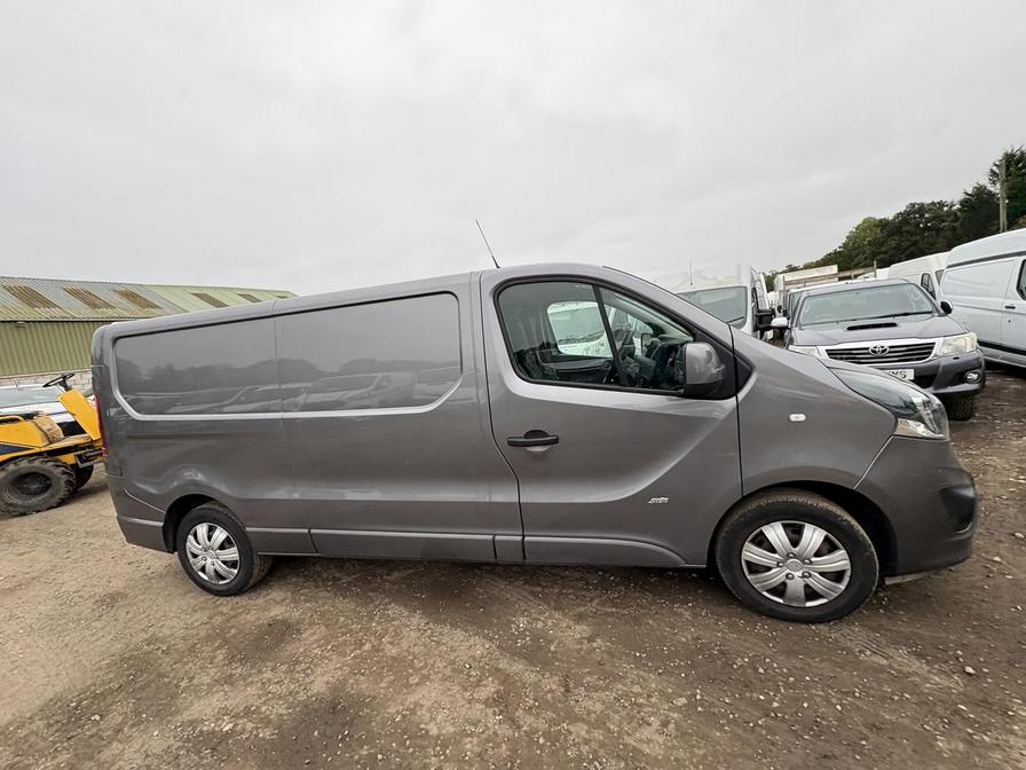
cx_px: 513
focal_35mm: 14
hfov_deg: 102.1
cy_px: 385
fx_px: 415
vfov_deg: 85.7
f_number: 2.2
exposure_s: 1/207
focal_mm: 2.22
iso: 40
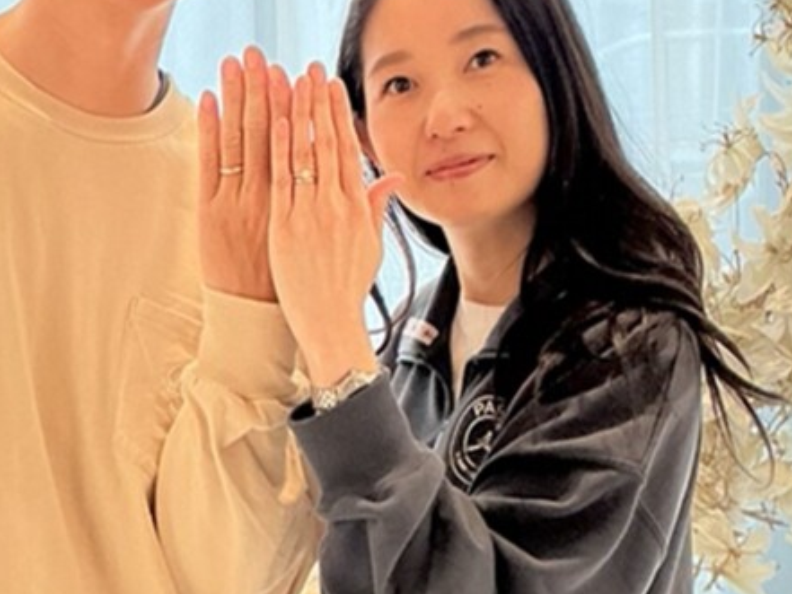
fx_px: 1533
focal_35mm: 67
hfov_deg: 28.8
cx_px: 264
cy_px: 290
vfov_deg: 21.9
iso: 64
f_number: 1.8
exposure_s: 1/120
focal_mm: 3
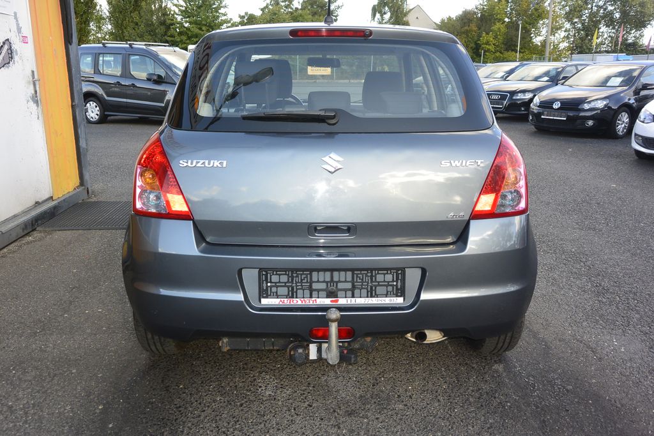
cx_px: 327
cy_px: 218
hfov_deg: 63.7
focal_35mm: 29
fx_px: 527
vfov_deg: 45.0
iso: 160
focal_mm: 11
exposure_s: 1/250
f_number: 4
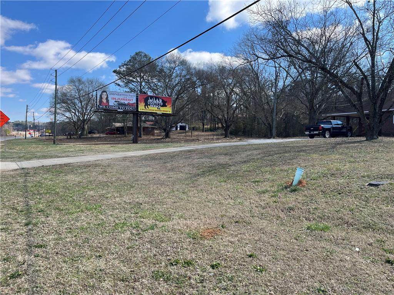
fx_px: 296
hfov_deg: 67.3
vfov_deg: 53.1
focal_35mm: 26
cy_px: 148
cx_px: 197
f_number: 1.6
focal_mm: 5.1
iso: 50
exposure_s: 1/1536
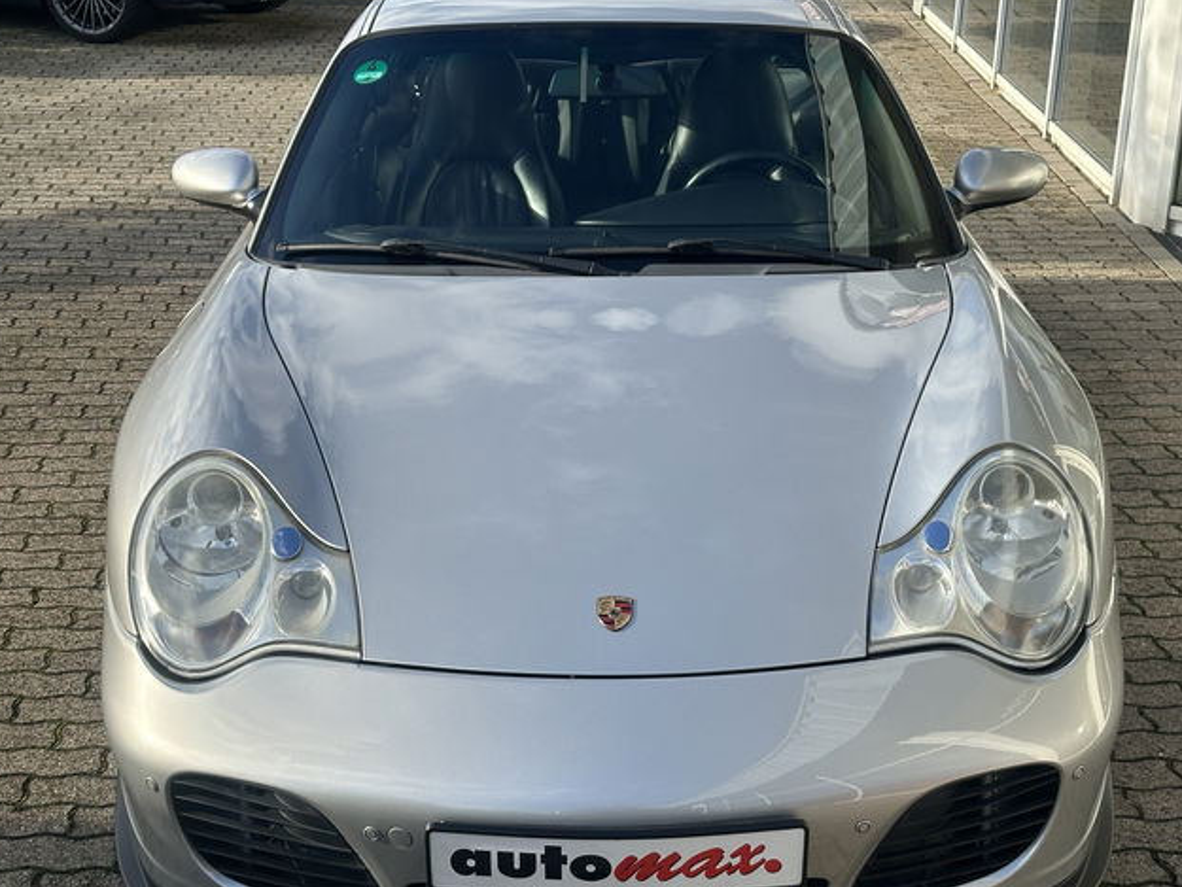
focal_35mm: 59
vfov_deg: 24.8
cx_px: 637
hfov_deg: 32.7
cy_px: 463
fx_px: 2015
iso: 64
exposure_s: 1/1953
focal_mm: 6.86
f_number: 1.78
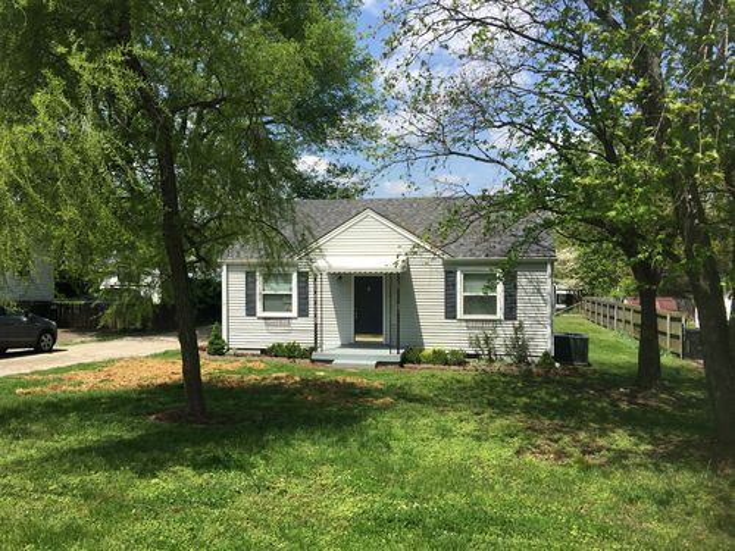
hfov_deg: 61.7
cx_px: 368
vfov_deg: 48.2
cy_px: 276
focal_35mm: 29
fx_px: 616
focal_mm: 4.15
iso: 25
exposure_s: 1/1570
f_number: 2.2
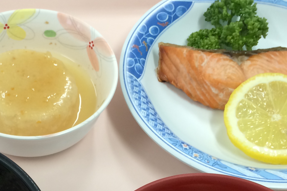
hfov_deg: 25.8
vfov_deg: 17.2
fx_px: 606
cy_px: 221
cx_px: 29
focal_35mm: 76
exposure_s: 1/30
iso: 40
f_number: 2.2
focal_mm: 4.12
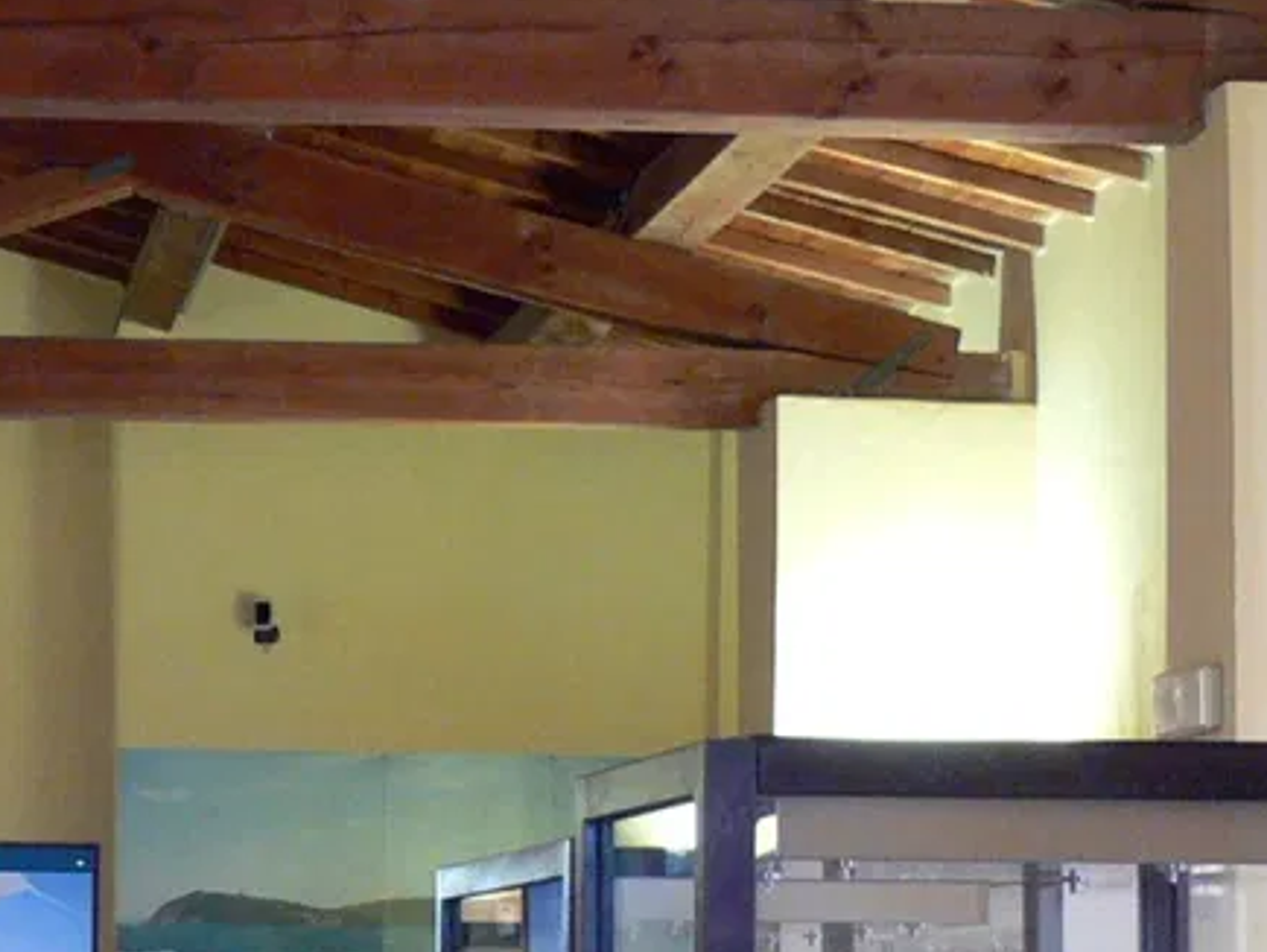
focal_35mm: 129
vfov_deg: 11.5
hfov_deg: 14.8
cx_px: -236
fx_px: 4724
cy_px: 736
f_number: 2.8
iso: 200
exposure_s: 1/13
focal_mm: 7.4
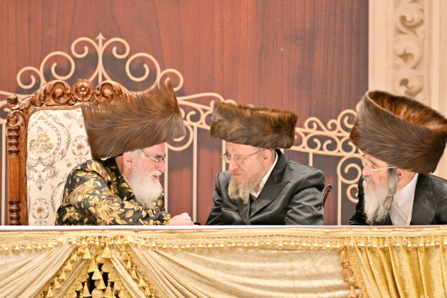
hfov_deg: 6.9
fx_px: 3724
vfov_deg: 4.6
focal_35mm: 300
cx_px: 224
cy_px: 149
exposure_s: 1/200
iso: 200
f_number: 2.8
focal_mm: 200
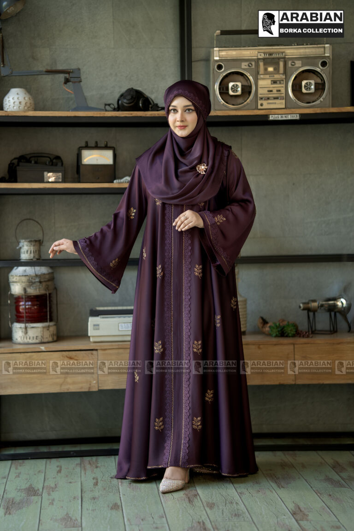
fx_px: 1254
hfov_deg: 16.1
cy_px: 266
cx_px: 177
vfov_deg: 23.9
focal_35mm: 85
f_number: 1.6
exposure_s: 1/200
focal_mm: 85
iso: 160
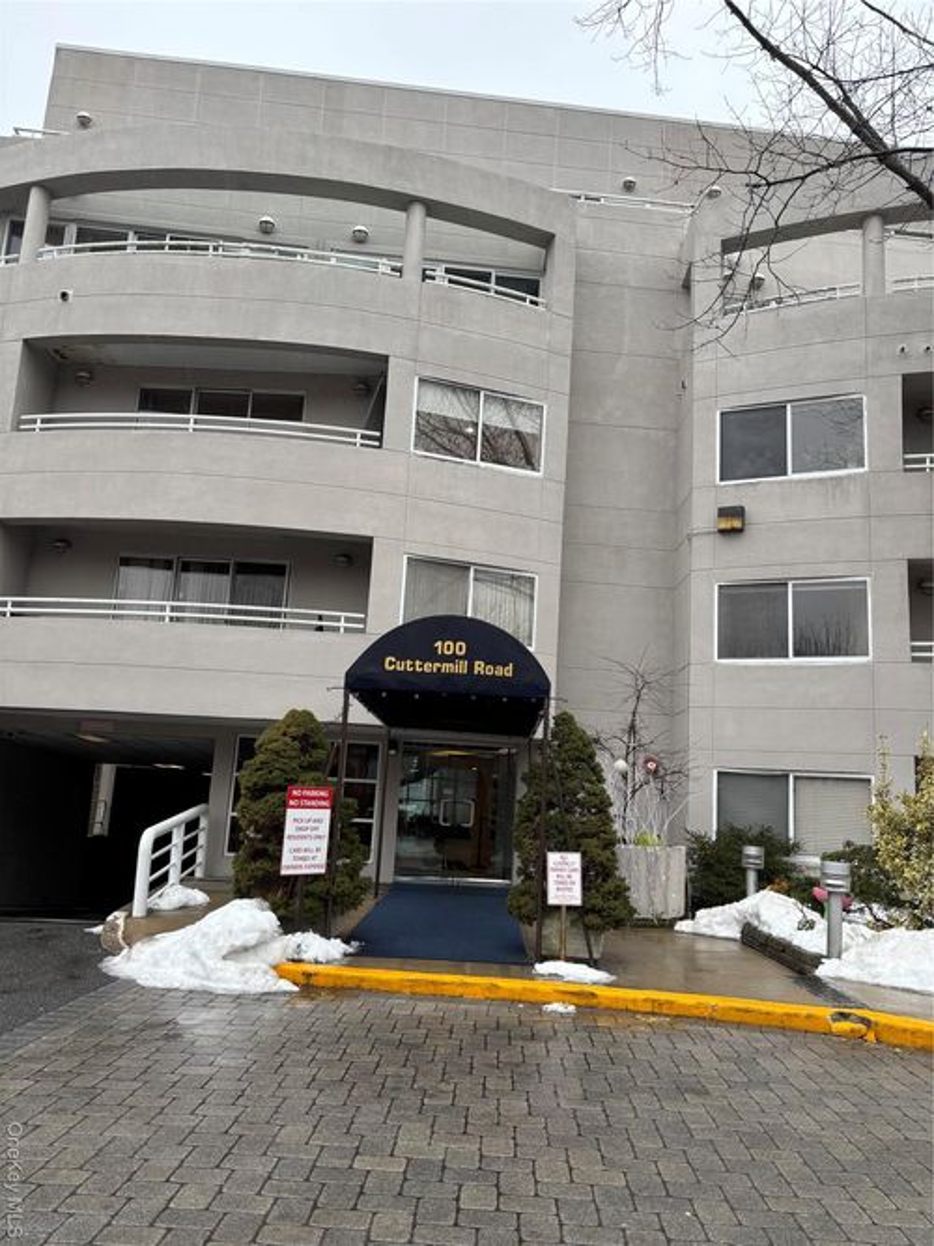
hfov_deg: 53.0
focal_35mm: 26
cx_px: 467
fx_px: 936
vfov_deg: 67.3
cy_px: 623
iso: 50
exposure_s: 1/183
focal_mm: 5.96
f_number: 1.6
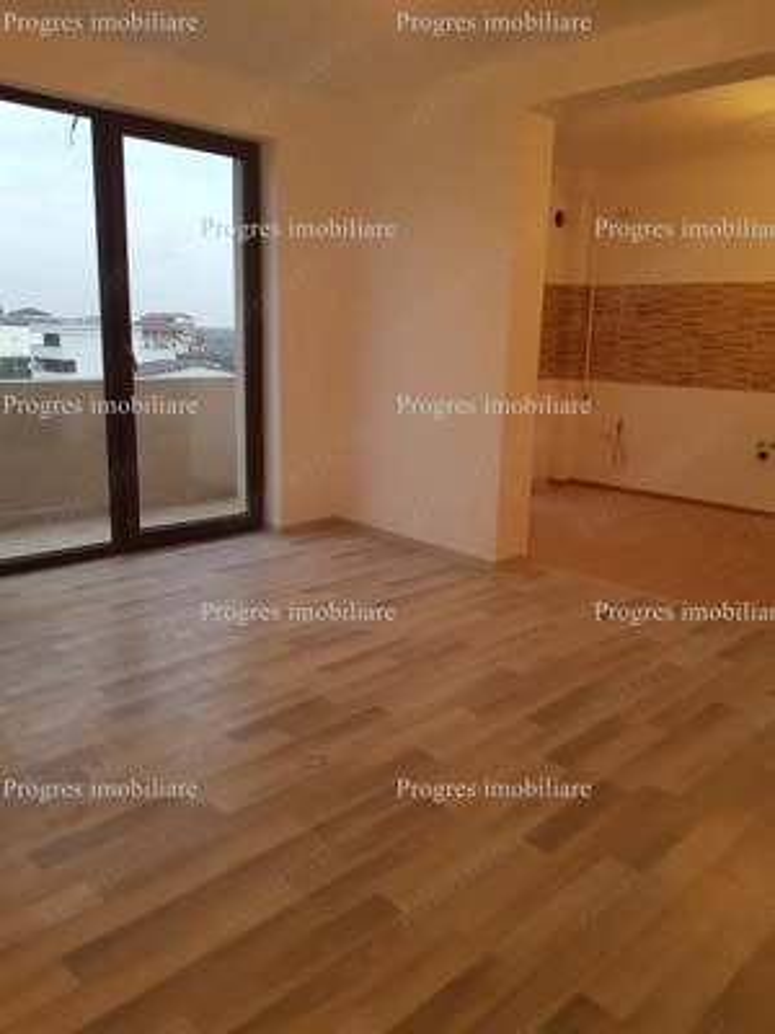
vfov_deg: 67.3
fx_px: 776
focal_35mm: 26
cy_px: 517
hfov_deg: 53.1
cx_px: 388
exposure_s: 1/50
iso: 80
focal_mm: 4.3
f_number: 1.7
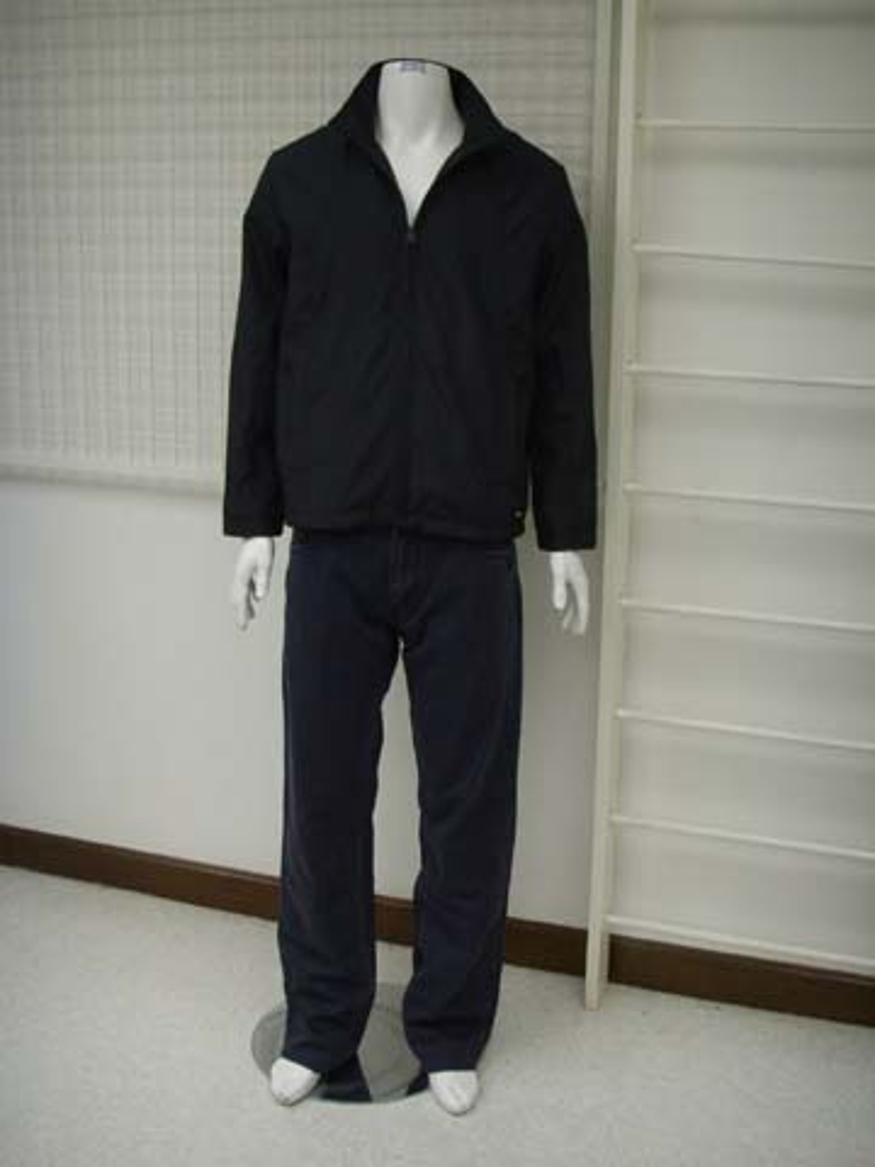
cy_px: 584
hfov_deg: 36.8
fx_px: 1314
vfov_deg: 47.9
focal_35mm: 39
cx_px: 438
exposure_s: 1/45
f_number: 3.5
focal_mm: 6.6
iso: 100
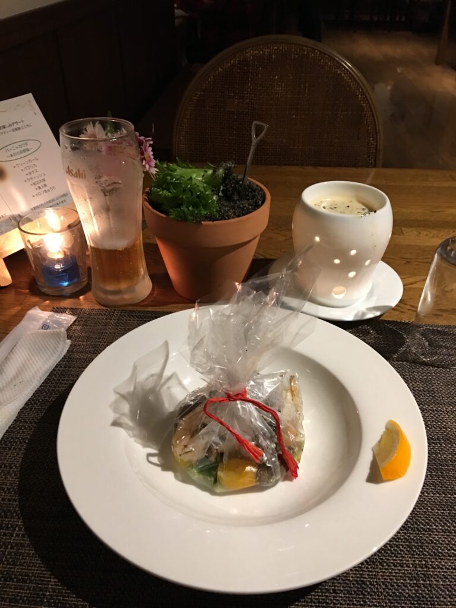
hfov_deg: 48.2
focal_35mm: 29
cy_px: 304
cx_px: 228
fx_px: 509
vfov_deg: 61.7
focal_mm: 4.15
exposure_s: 1/4
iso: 64
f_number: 2.2
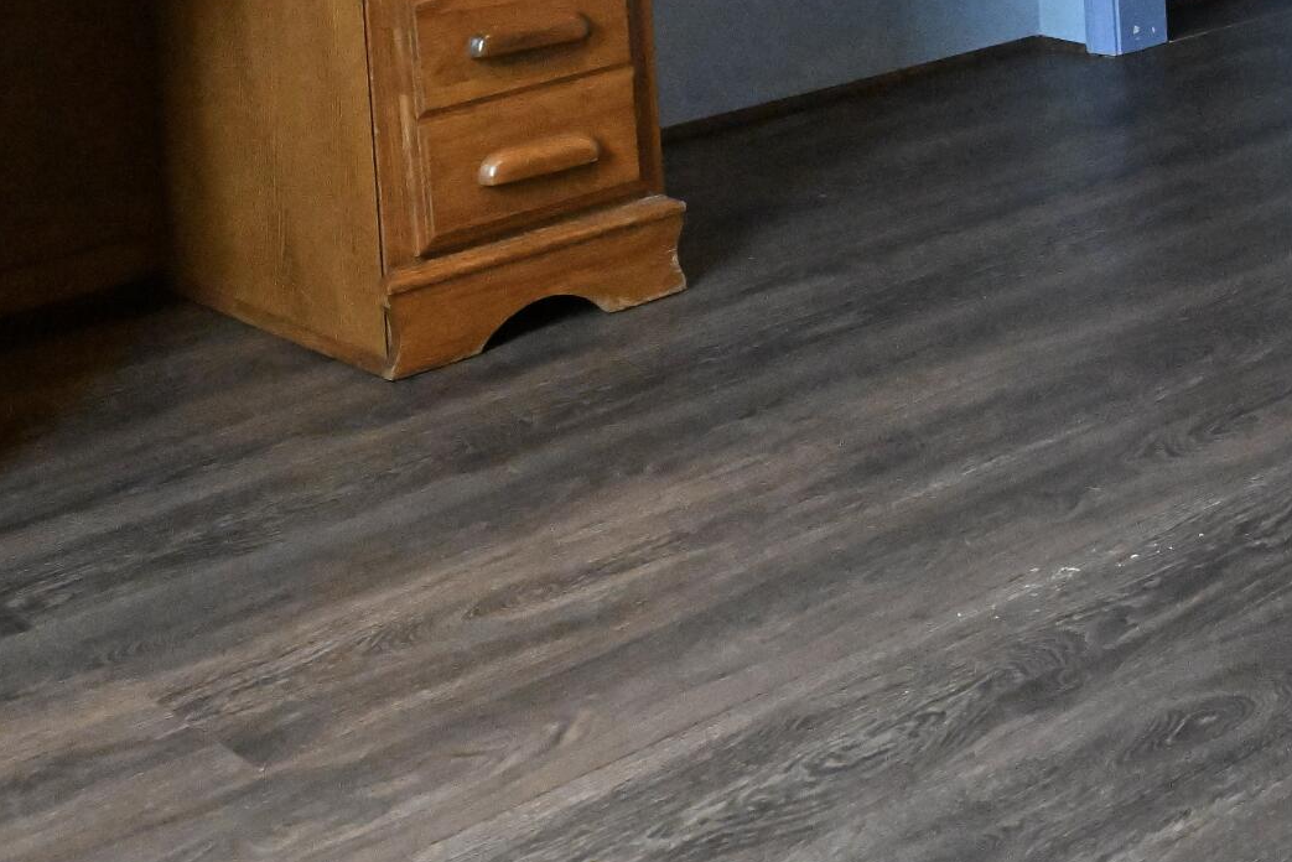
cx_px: 922
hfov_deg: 28.9
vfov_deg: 18.0
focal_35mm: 69
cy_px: -359
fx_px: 2477
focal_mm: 24
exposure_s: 1/160
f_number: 7.1
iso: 20000
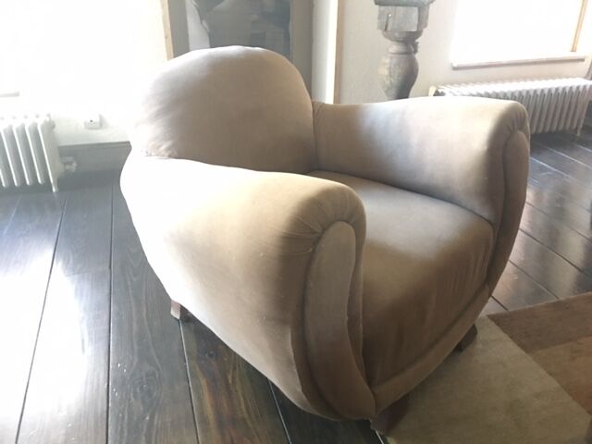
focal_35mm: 29
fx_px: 496
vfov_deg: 48.2
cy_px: 222
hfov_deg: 61.7
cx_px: 296
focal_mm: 4.15
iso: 160
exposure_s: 1/4
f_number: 2.2
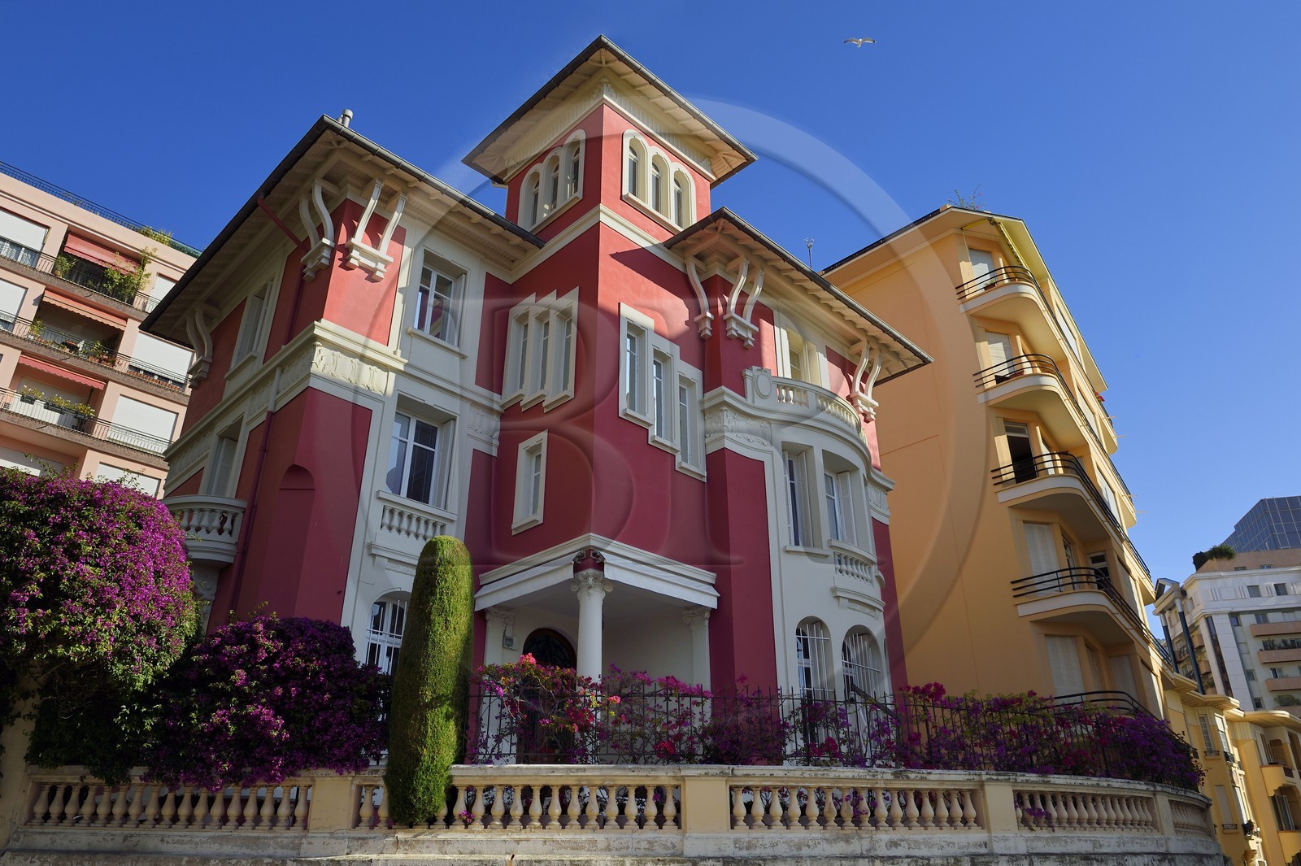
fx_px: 867
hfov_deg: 73.8
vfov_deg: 53.1
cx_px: 650
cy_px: 433
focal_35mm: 24
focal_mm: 24
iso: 200
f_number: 10
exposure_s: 1/250
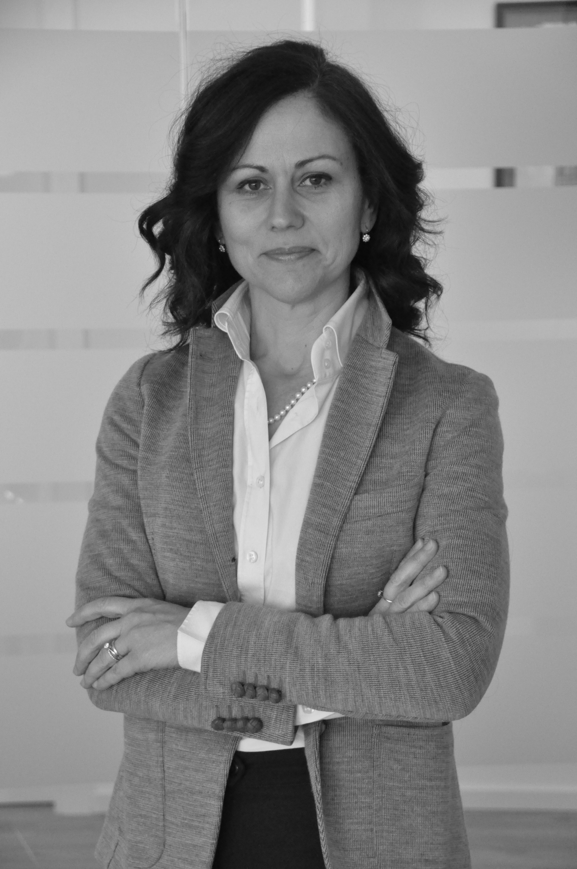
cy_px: 434
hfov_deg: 14.0
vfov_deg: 20.9
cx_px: 288
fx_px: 2350
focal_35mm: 98
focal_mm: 65
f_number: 5
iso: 3200
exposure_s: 1/160
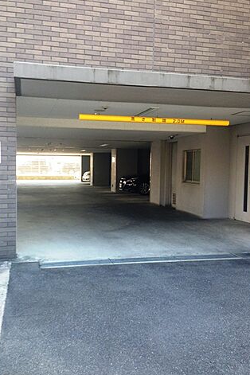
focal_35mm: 35
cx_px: 111
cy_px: 188
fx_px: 365
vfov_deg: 54.4
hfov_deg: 37.8
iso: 64
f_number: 2.4
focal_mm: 4.12
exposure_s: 1/120
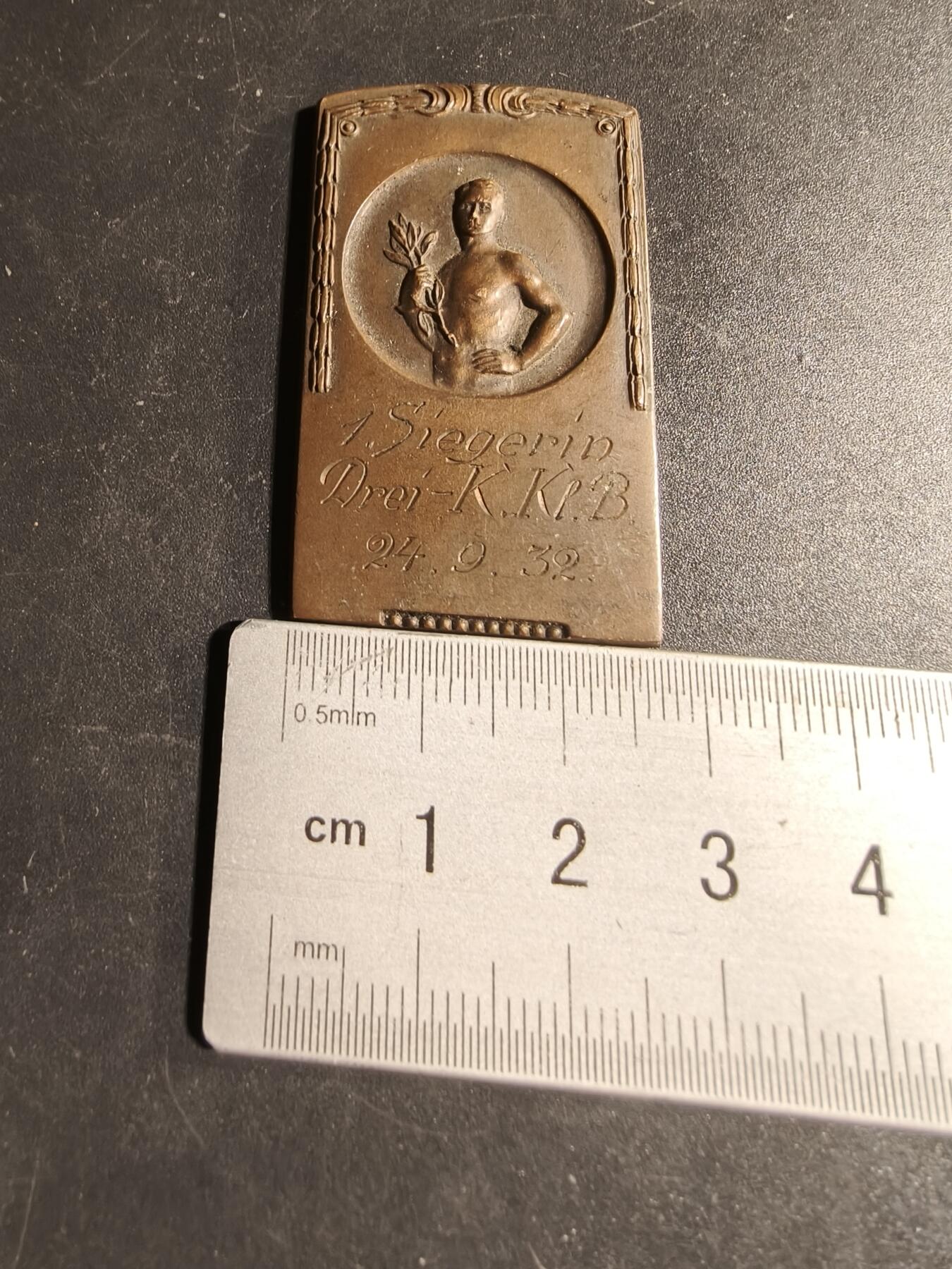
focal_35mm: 23
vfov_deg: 73.9
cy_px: 634
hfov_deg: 58.9
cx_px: 476
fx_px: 843
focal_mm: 2.32
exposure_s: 1/50
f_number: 2
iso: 125
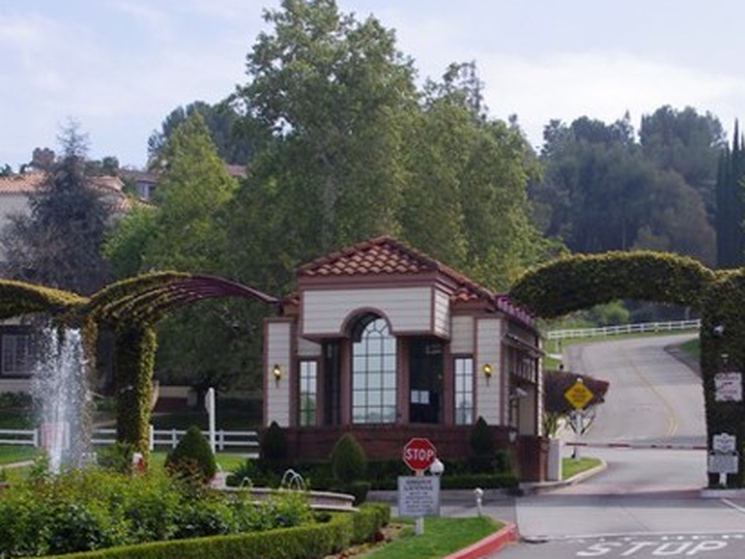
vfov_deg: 14.7
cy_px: 442
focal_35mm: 100
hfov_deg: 19.6
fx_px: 2153
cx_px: 462
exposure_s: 1/125
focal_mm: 28.13
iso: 200
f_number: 11
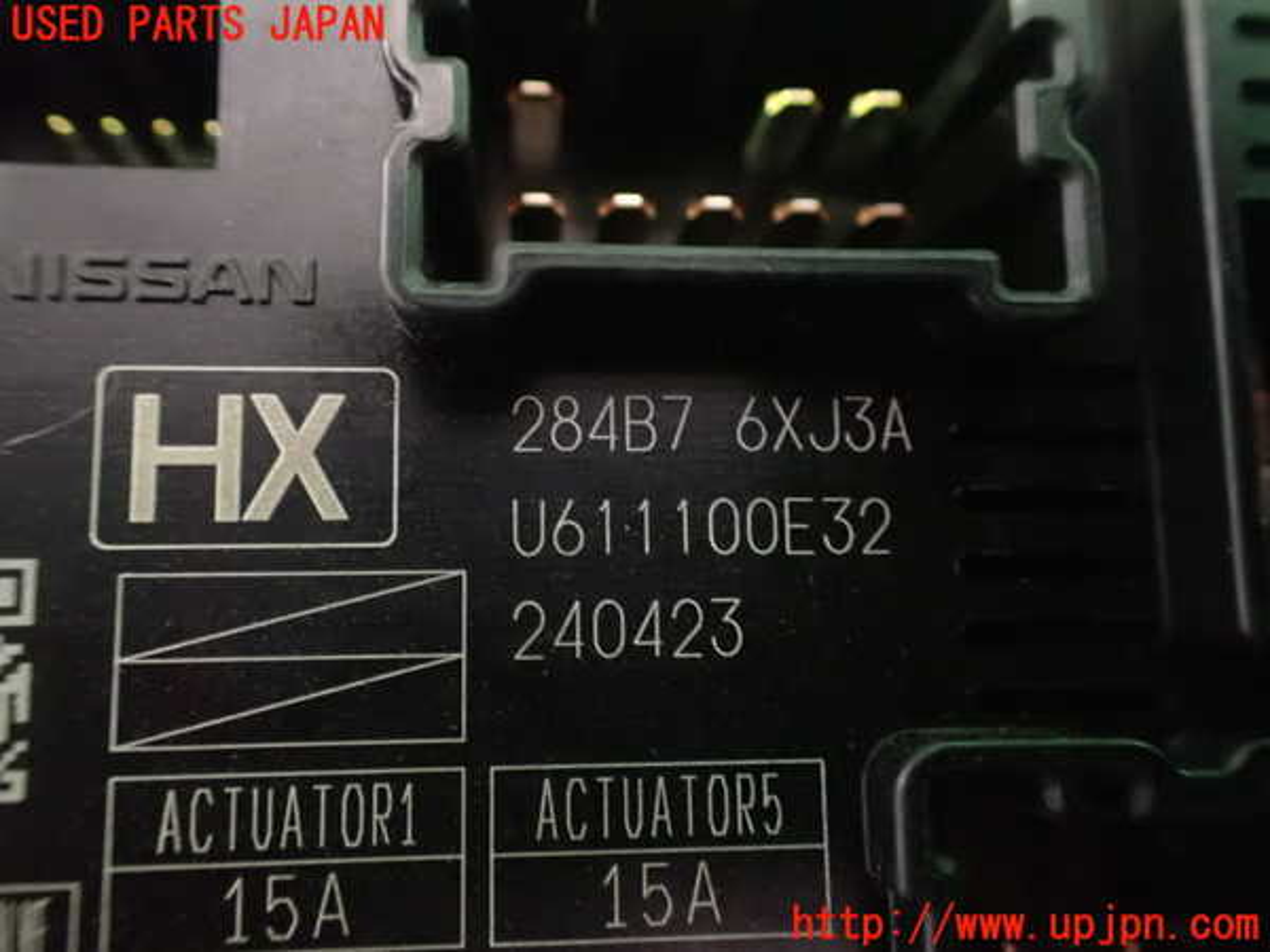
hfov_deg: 60.0
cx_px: 635
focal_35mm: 30
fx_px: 1101
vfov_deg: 46.8
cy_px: 476
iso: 1600
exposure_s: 1/8
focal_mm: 5.4
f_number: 2.3
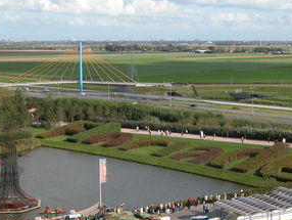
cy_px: 122
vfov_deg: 19.9
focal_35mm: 74
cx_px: 147
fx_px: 625
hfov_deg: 26.3
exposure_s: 1/269
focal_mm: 13.7
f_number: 6.2
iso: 100
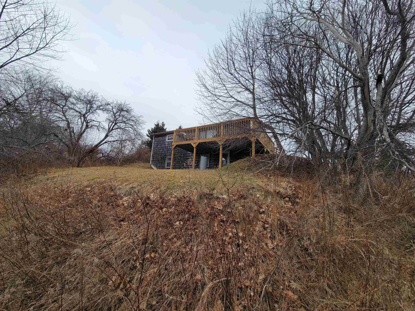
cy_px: 156
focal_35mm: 13
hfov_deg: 106.2
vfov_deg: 89.9
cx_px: 208
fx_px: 156
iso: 50
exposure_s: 1/359
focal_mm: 2.2
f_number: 2.2
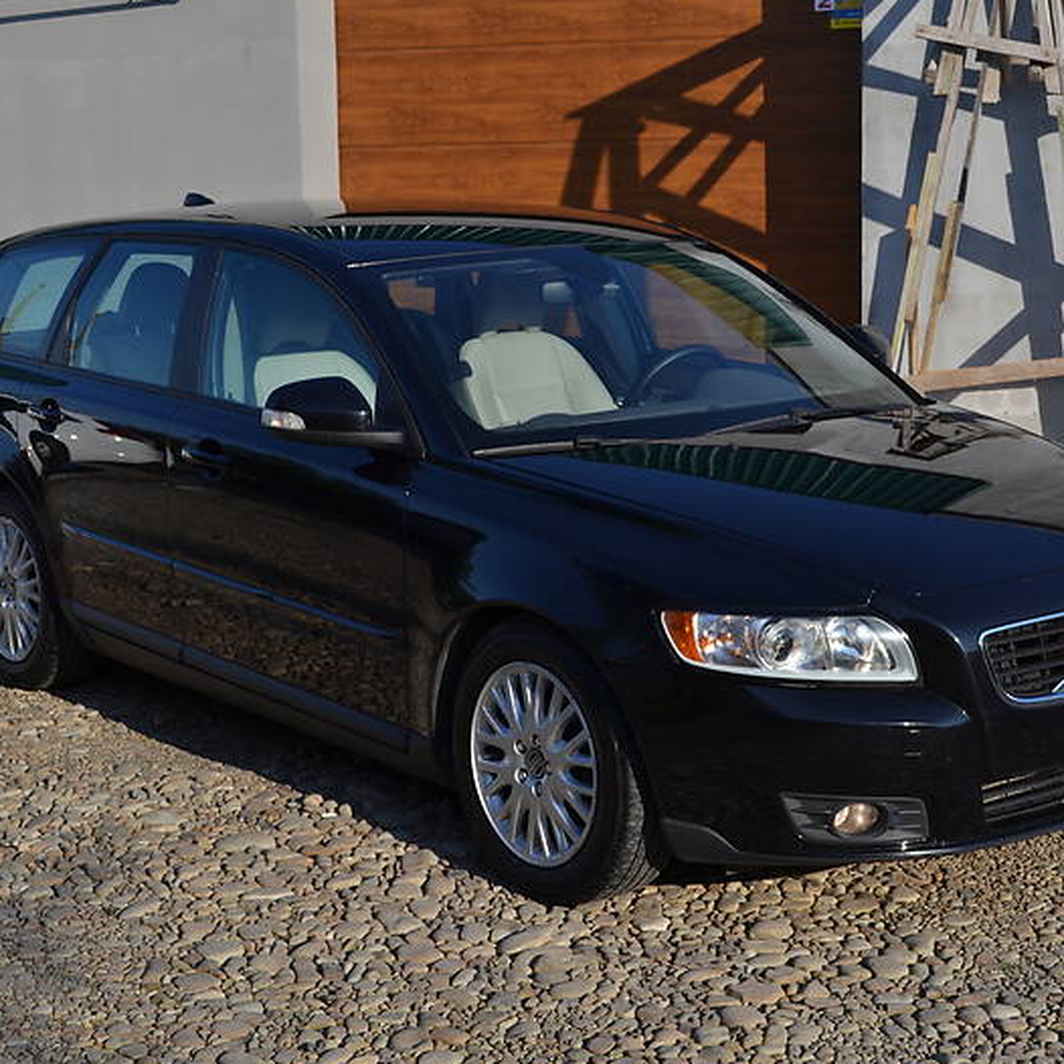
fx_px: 2156
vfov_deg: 27.7
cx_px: 613
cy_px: 533
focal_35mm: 62
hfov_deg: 27.7
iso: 100
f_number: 8
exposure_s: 1/250
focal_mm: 32
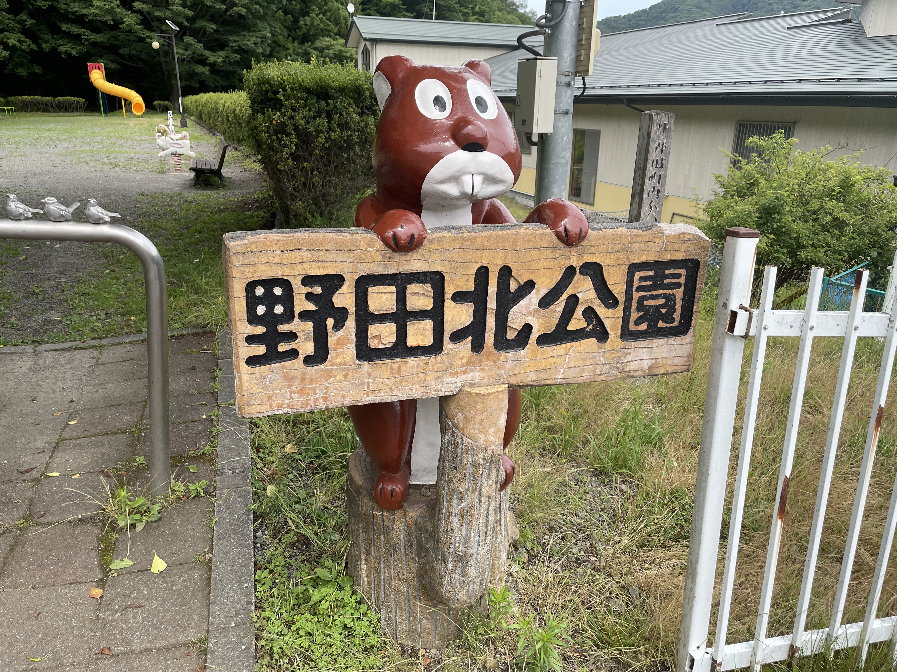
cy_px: 336
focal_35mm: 26
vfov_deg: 53.1
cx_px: 448
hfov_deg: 67.3
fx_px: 674
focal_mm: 4.2
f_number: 1.6
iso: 32
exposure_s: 1/1103
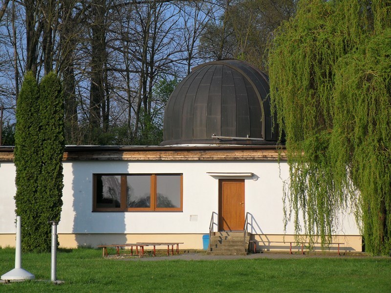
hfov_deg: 14.1
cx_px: 196
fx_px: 1581
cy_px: 146
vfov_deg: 10.6
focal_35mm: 140
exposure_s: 1/350
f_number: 5.8
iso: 80
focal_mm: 25
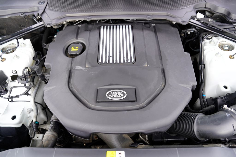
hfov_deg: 73.7
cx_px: 118
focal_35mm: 24
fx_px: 157
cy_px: 78
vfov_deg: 53.1
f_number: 4
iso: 125
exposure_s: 1/60
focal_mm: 24
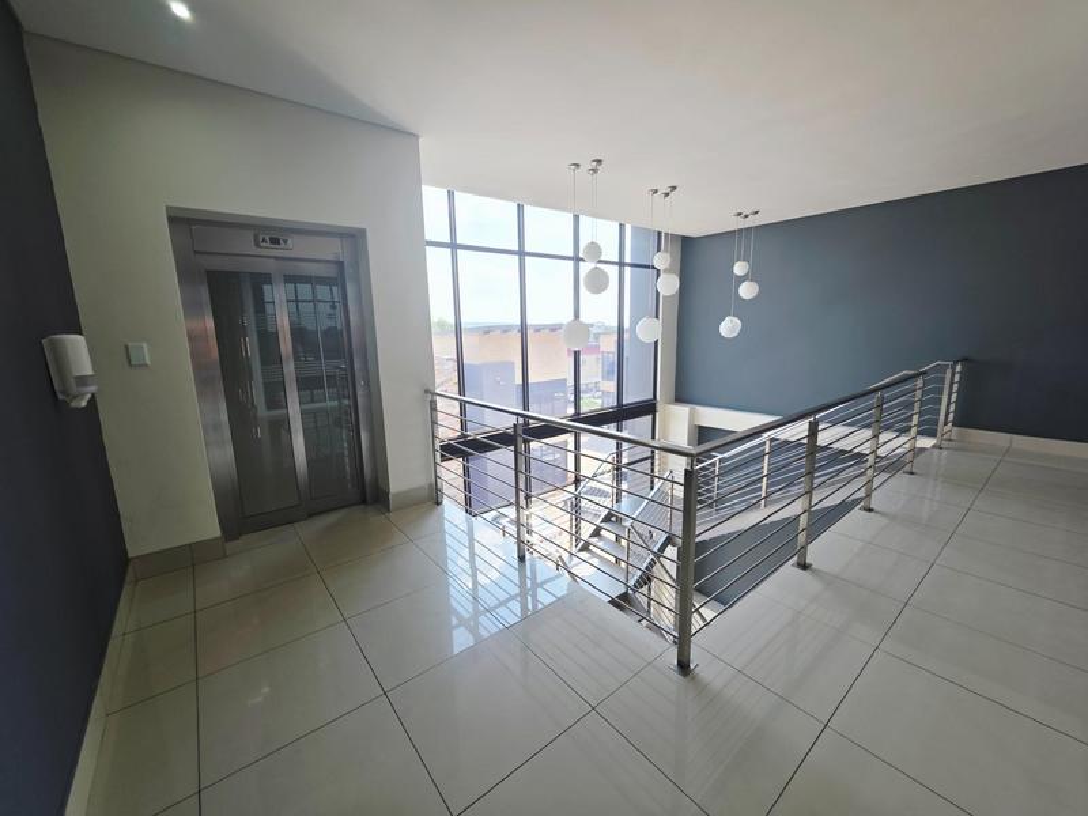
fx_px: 409
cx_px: 544
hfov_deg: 106.2
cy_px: 408
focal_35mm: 13
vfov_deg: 89.9
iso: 20
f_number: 1.9
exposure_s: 1/100
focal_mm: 2.2
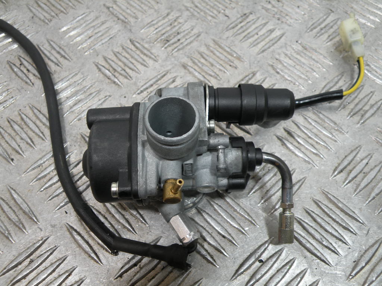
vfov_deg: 42.9
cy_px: 143
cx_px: 191
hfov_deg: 55.4
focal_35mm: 33
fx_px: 364
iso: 65
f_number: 3.2
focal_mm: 5.8
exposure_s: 1/60.4
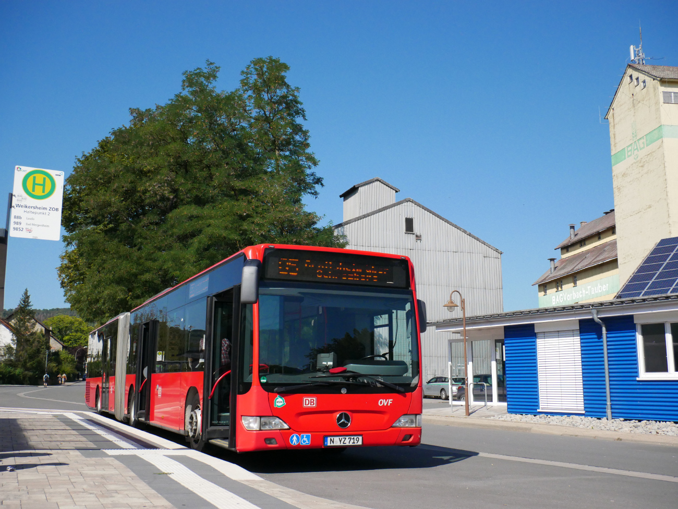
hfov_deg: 53.9
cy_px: 254
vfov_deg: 41.8
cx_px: 339
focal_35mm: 34
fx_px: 666
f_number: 7.1
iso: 1600
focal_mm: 17
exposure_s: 1/5000
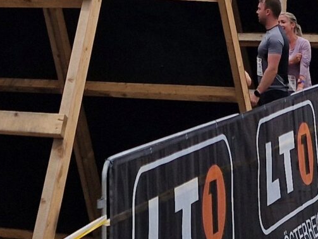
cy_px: -305
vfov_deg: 11.0
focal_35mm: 117
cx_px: 83
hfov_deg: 16.8
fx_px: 1075
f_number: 1.8
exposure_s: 1/1712
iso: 50
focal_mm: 5.4
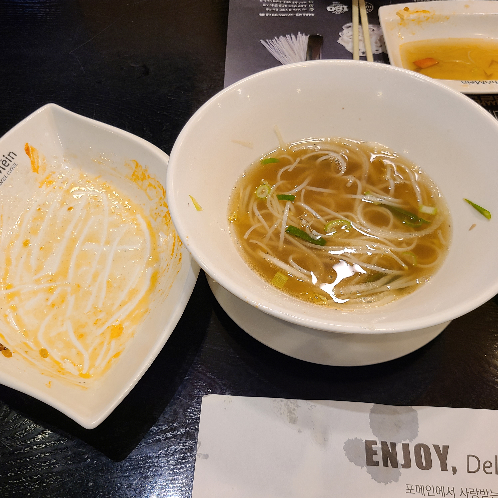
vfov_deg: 52.5
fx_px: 505
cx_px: 245
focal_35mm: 31
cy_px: 248
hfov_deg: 52.5
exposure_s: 1/60
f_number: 1.8
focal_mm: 5.4
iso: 80
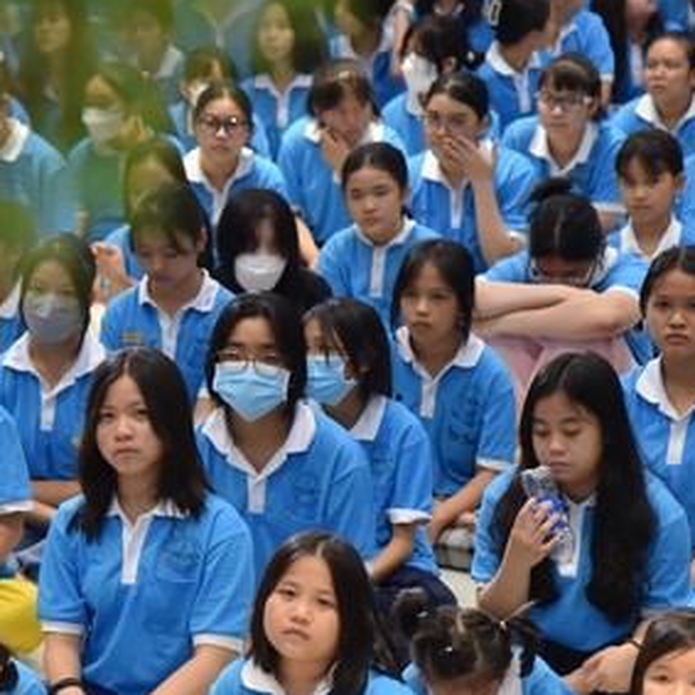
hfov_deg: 8.5
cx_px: 150
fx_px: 4657
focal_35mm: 205
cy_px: 486
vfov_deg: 8.5
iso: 1600
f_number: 5
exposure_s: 1/125
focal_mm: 105
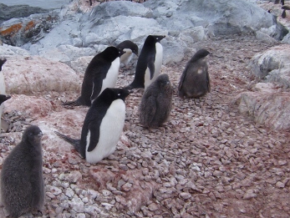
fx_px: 478
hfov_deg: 33.4
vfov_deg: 25.7
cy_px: 94
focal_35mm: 57
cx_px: 94
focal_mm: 6
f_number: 4.7
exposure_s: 1/762
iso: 100
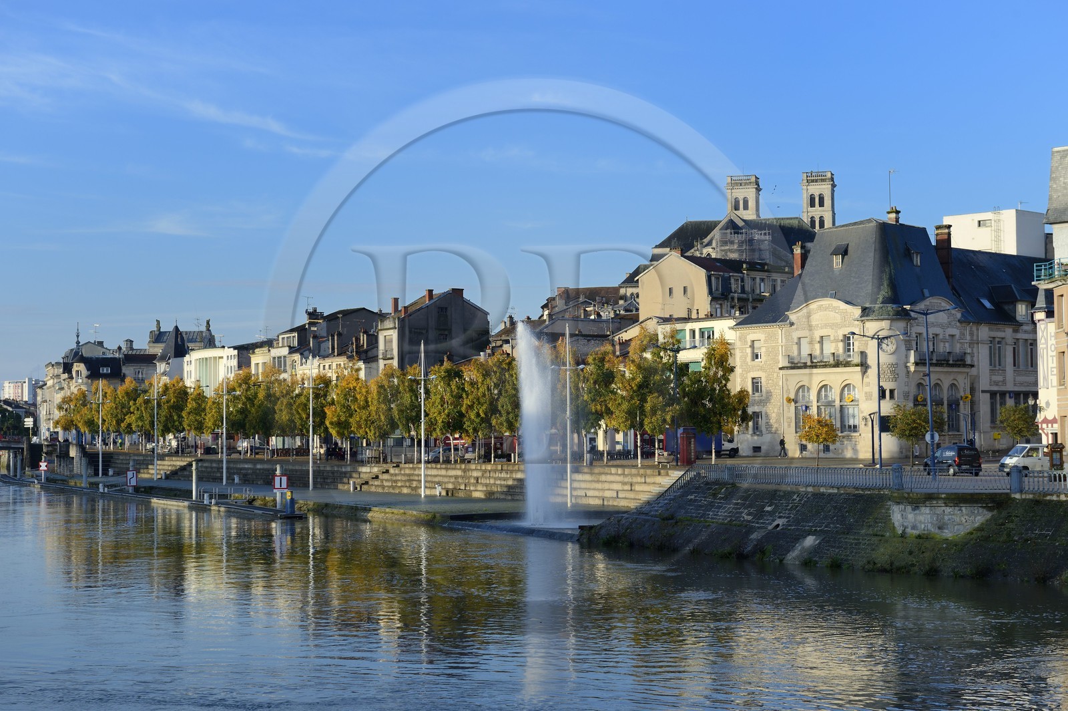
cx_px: 534
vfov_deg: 21.9
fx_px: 1838
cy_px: 356
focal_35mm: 62
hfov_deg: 32.4
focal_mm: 62
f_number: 8
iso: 200
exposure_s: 1/250
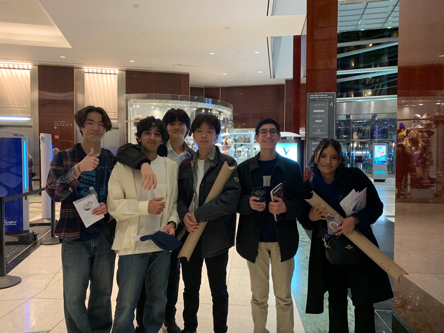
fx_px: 333
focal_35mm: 26
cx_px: 222
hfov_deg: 67.3
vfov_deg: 53.1
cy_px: 166
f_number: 1.8
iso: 400
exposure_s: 1/40
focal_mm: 4.25
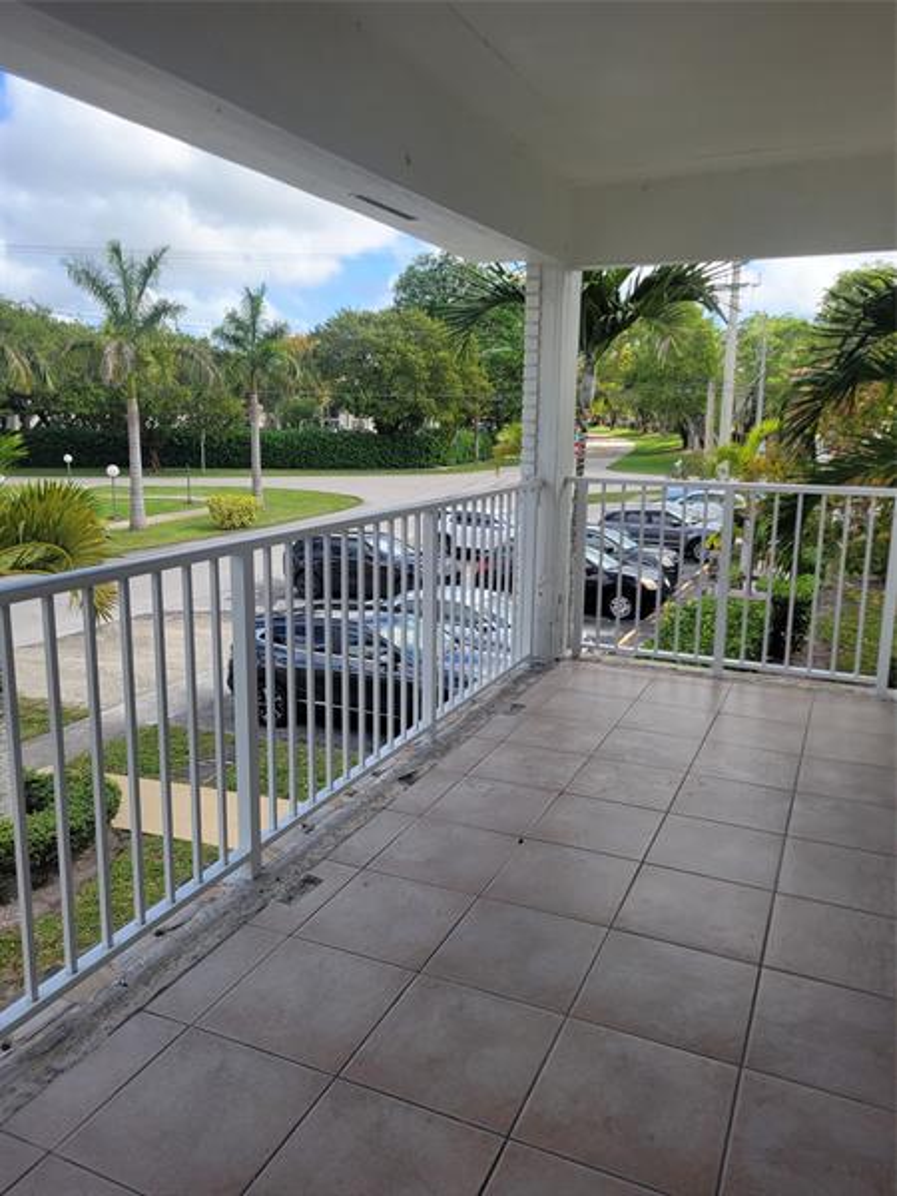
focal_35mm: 26
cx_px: 448
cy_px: 598
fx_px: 898
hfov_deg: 53.1
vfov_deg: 67.3
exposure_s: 1/1102
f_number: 1.8
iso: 40
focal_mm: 5.4
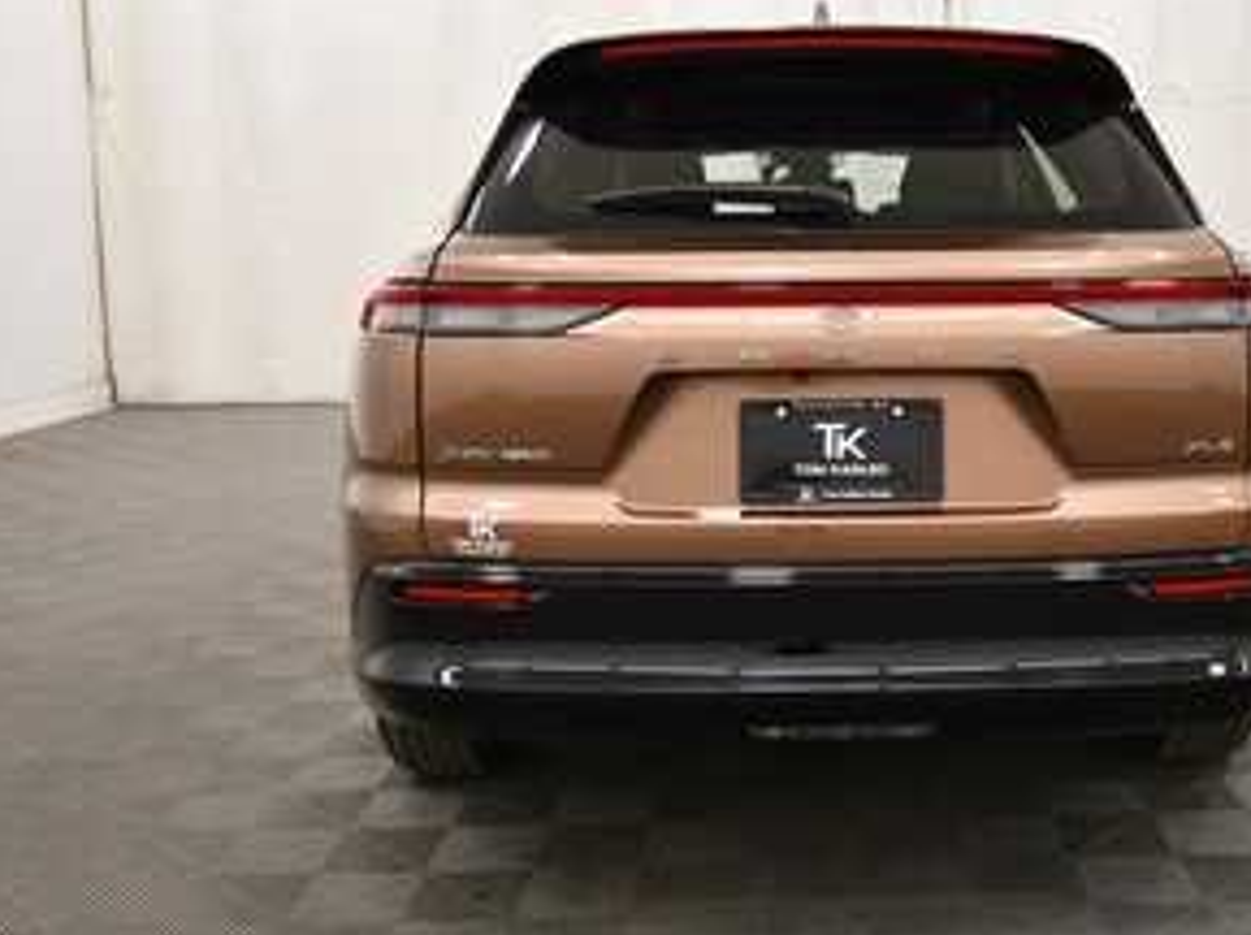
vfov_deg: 35.8
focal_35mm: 40
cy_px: 418
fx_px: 1444
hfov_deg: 46.1
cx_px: 844
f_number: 5.6
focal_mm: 20
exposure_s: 1/125
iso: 1000
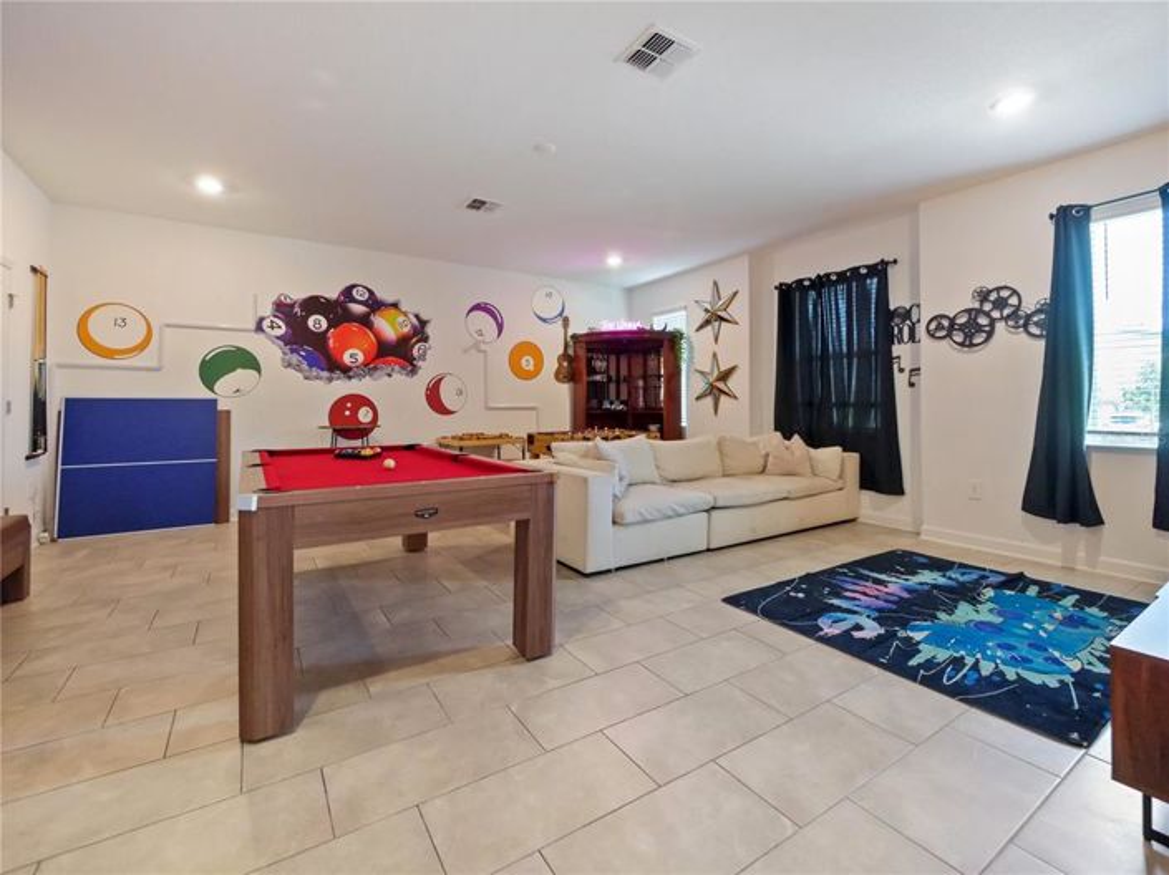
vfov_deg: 85.6
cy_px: 438
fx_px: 473
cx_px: 584
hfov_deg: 102.1
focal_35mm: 14
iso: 3200
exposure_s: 1/40
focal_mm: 7
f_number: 4
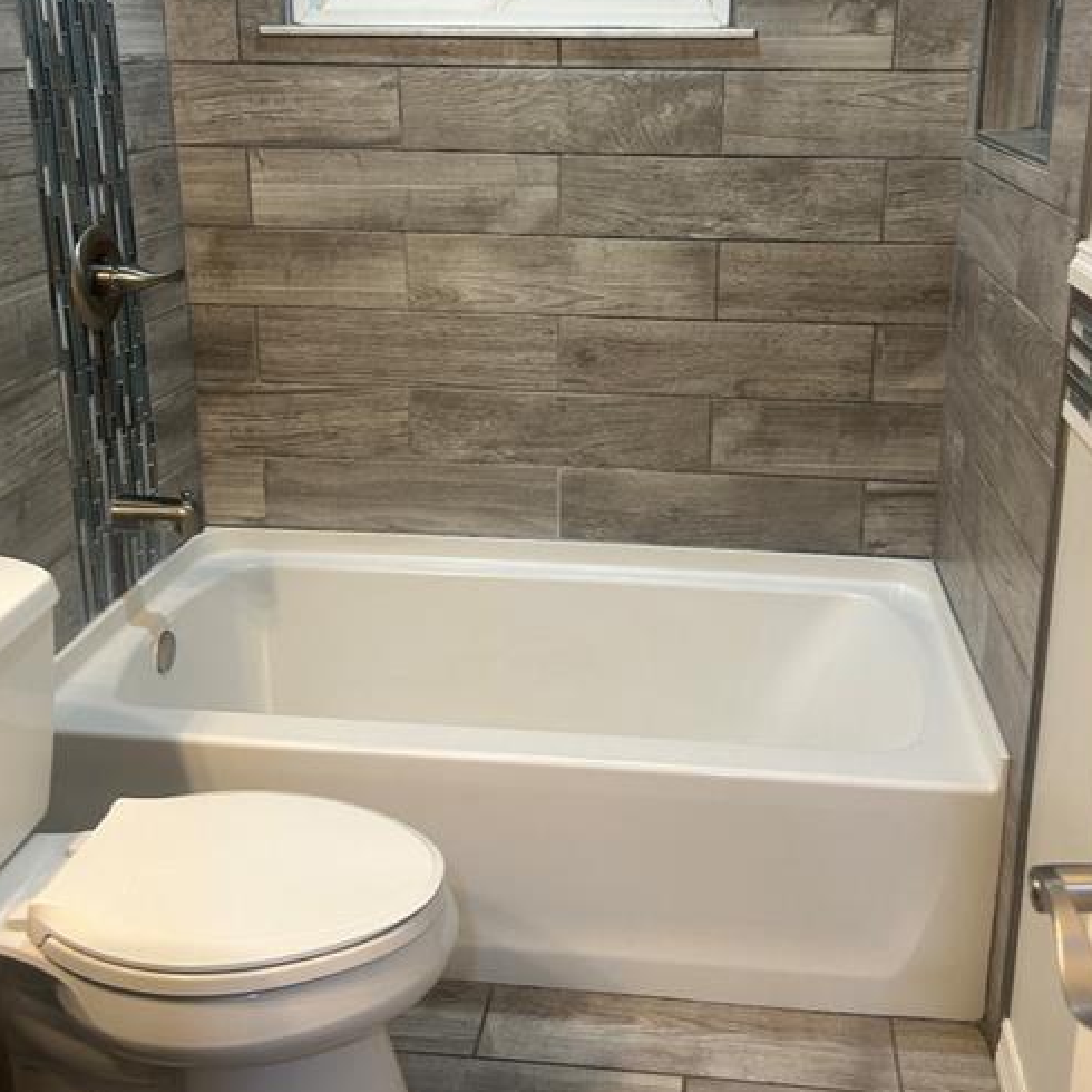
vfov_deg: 45.4
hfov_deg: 46.0
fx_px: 1285
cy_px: 377
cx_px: 586
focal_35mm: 36
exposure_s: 1/60
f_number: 1.5
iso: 64
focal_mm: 5.7
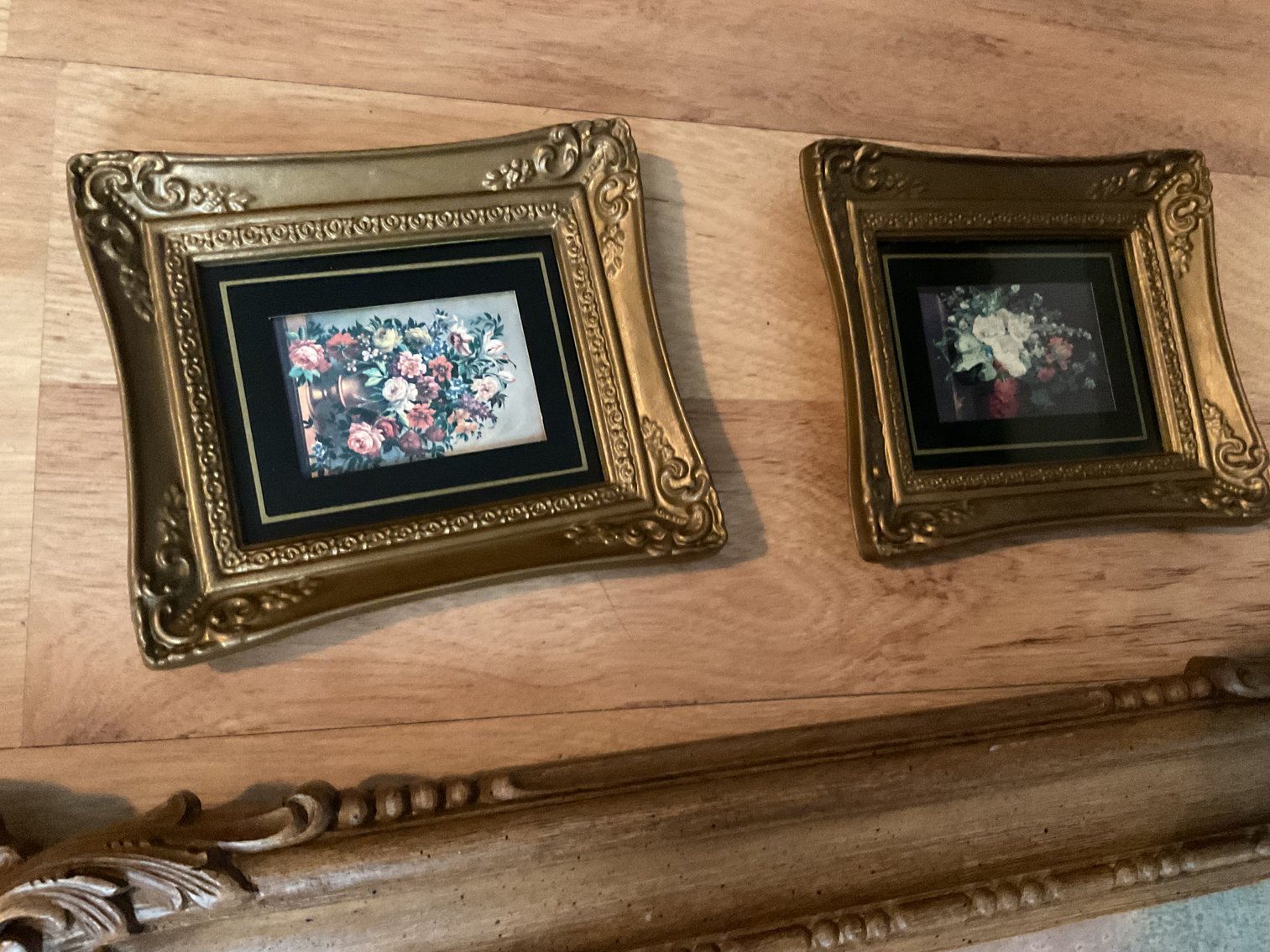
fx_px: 1064
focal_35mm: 29
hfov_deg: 61.7
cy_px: 476
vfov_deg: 48.2
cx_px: 635
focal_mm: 3
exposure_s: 1/24
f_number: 1.8
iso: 500
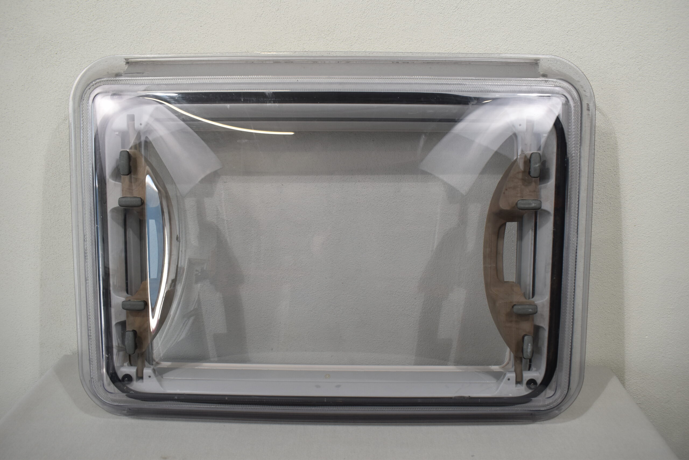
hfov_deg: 67.4
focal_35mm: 27
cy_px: 230
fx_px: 517
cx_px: 344
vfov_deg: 47.9
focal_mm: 18
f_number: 5.6
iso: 400
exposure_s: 1/125
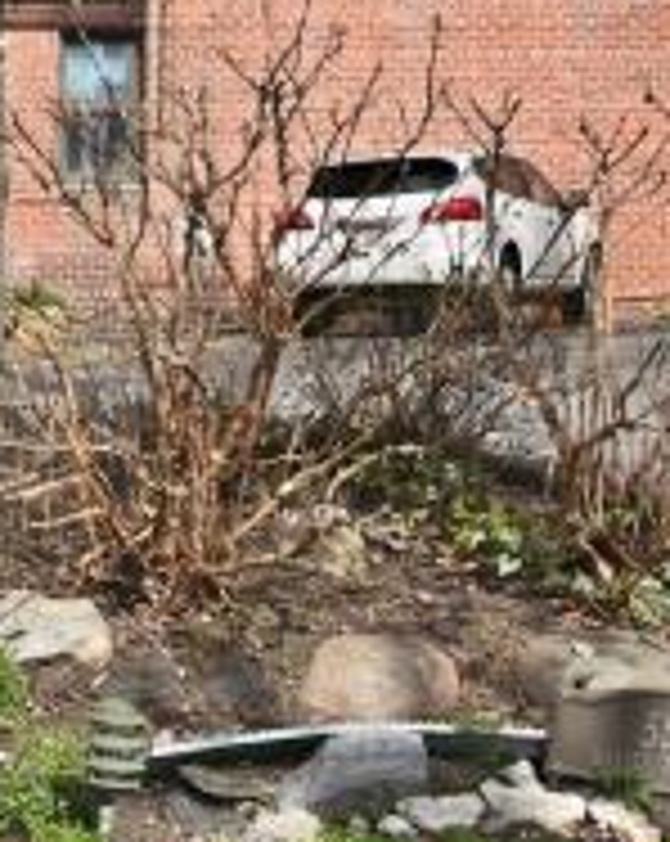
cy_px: 261
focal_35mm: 76
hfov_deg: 16.6
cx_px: -553
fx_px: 1888
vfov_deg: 24.9
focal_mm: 14
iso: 180
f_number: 8
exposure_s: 1/500
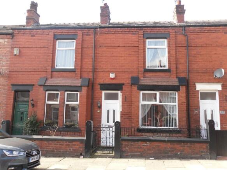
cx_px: 114
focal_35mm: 35
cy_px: 85
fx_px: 229
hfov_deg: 52.6
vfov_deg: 40.7
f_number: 3.5
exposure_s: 1/117
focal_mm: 6.3
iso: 80
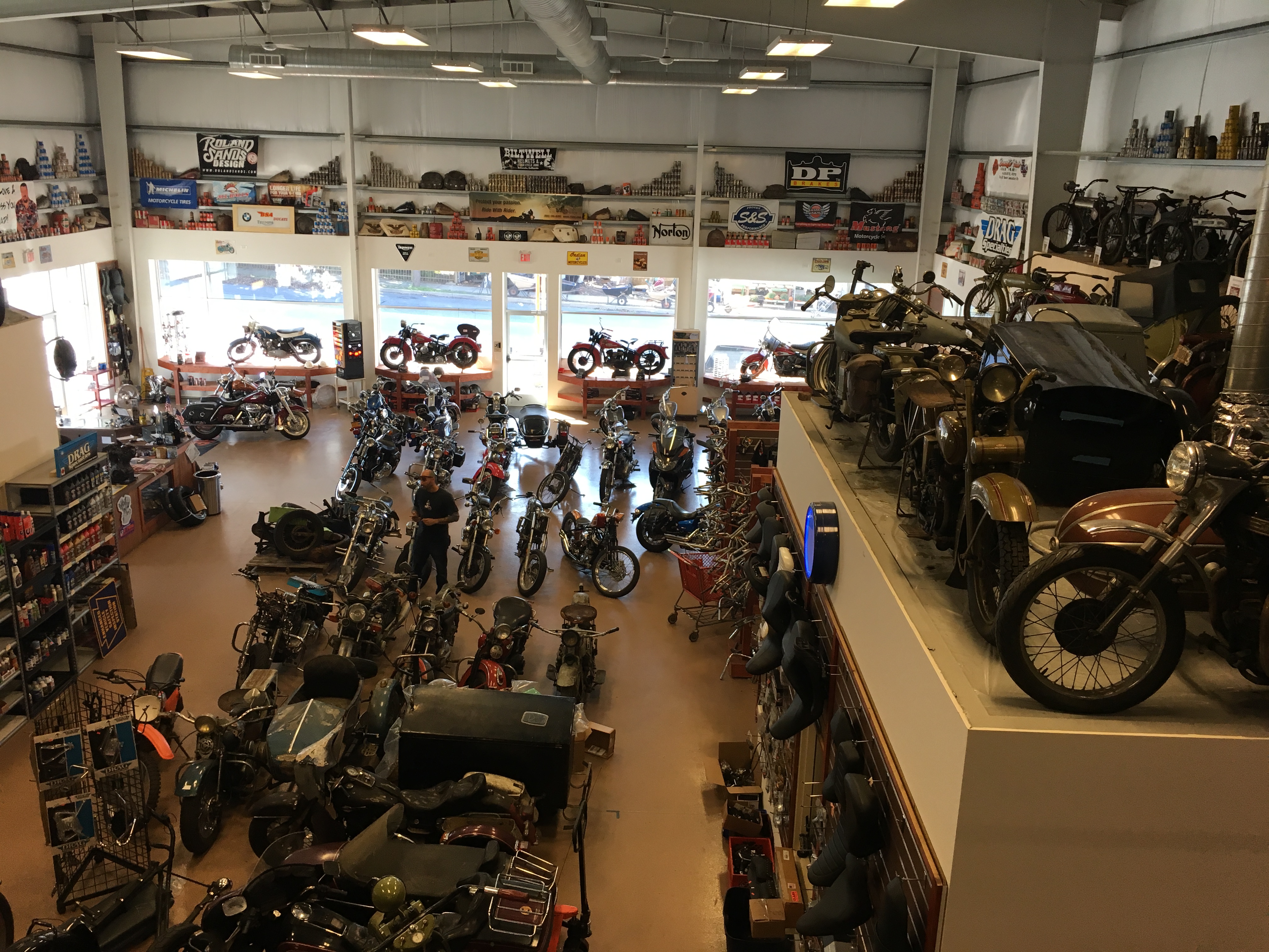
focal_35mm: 29
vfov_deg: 48.2
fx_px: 1063
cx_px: 634
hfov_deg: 61.7
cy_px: 476
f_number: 2.2
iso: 25
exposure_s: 1/30
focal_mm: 4.15
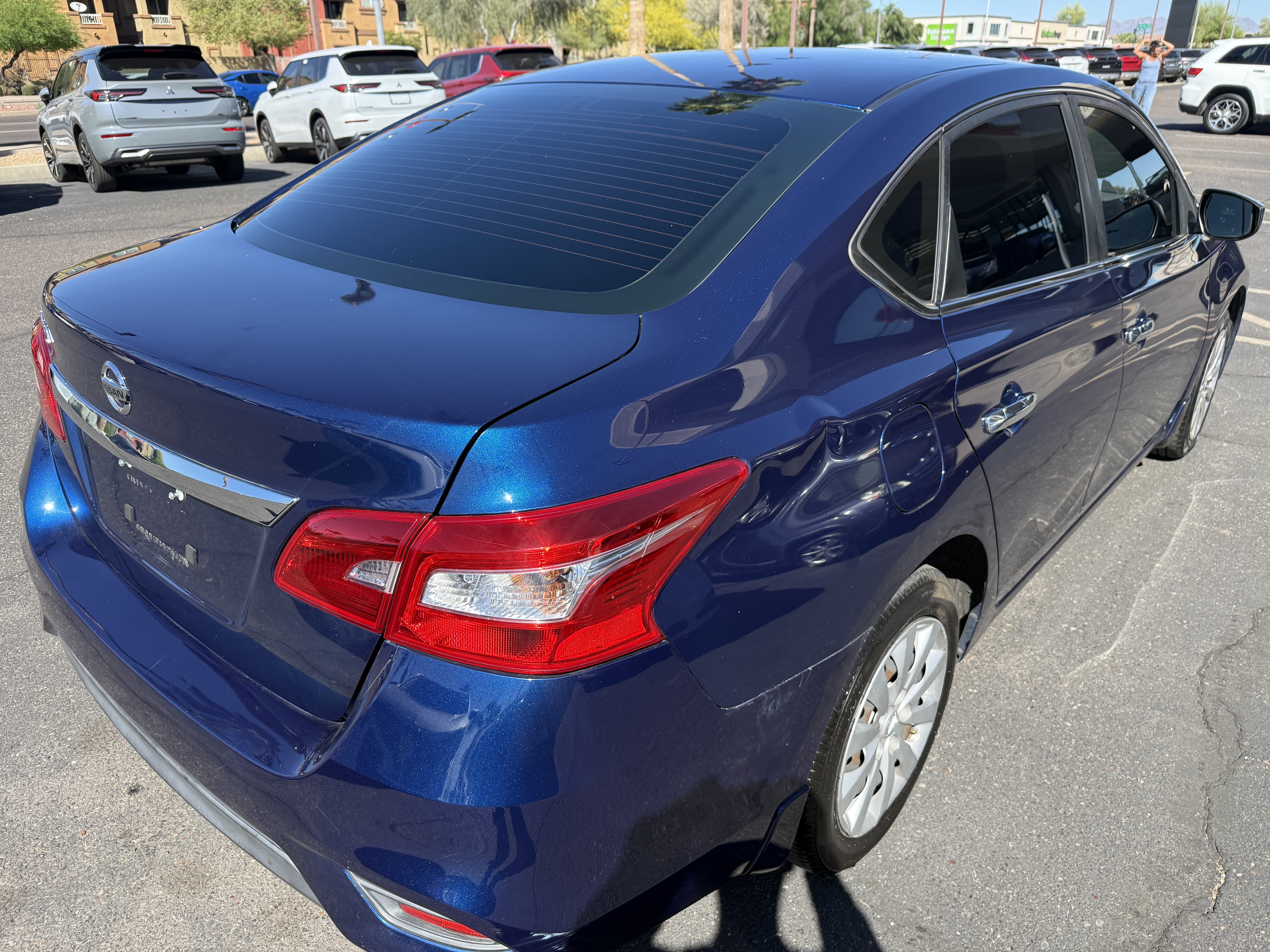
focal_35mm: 24
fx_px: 881
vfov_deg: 56.8
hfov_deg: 71.6
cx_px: 635
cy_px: 476
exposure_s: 1/1949
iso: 100
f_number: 1.78
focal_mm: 6.76
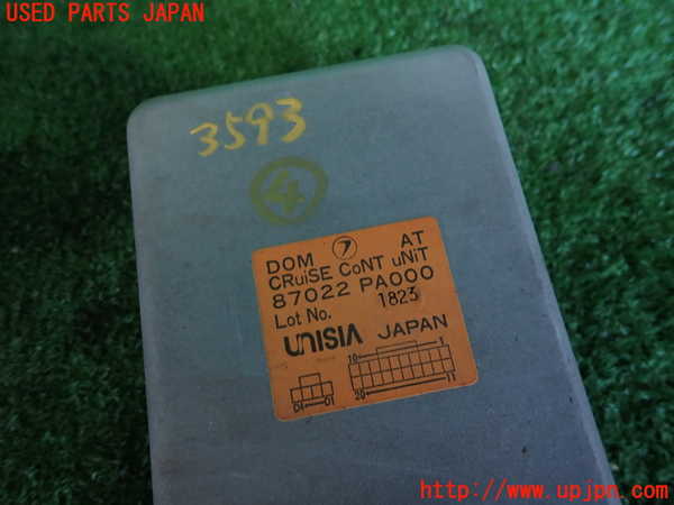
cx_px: 337
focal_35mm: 25
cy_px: 252
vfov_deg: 54.9
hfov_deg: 69.4
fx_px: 487
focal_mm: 4.5
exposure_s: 1/60
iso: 200
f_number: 2
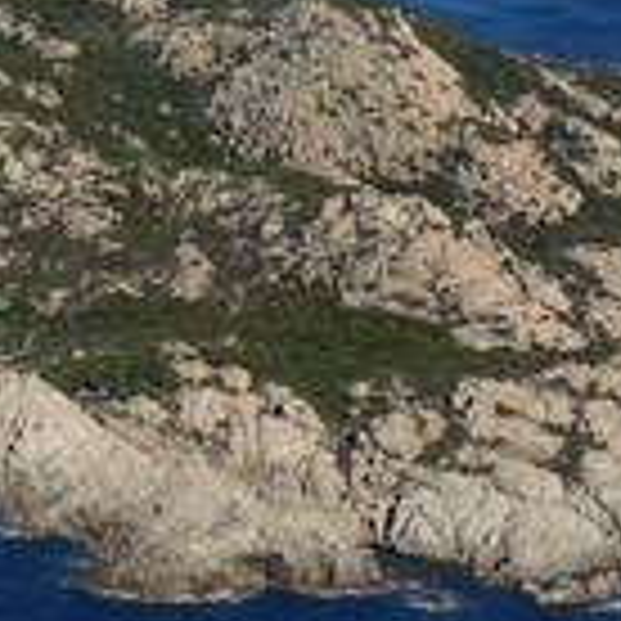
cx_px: 4
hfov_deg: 7.3
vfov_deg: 7.3
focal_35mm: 238
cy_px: 108
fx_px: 4831
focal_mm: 92
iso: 400
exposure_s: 1/800
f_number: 10
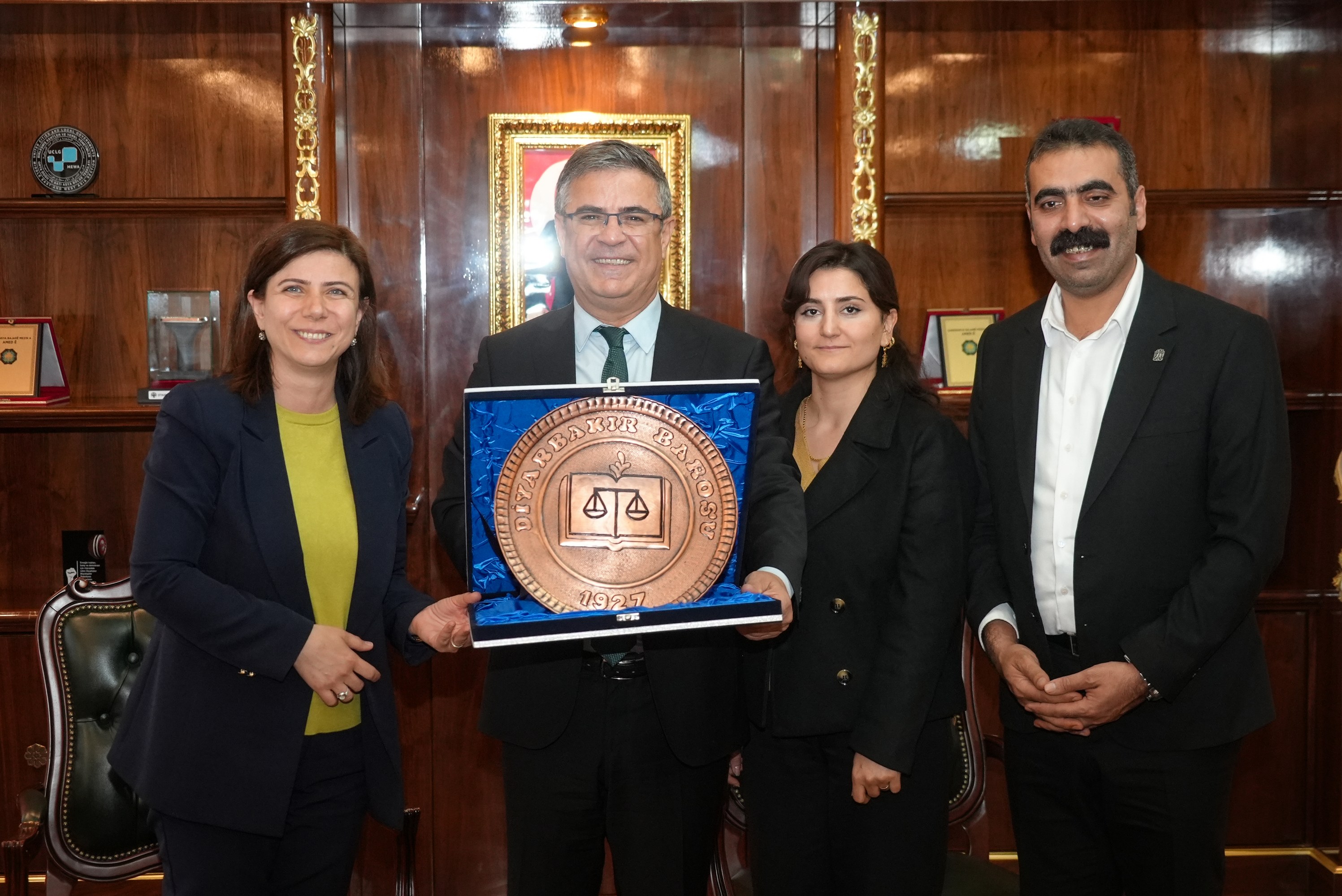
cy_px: 448
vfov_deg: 27.0
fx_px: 1865
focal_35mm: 50
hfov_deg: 39.6
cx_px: 671
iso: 6400
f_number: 4.5
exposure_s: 1/160
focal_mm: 50
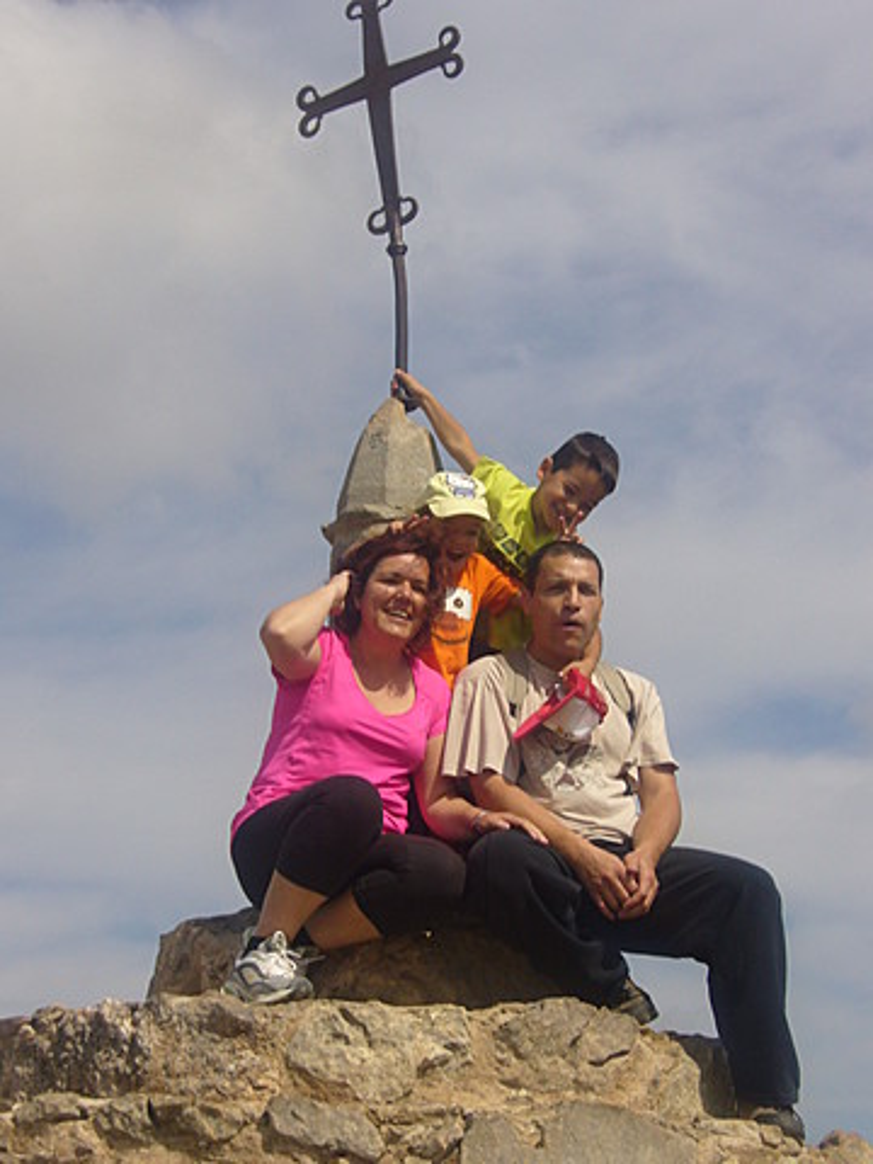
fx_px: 2656
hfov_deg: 18.7
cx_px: 436
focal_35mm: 79
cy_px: 582
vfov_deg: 24.7
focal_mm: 13
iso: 80
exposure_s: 1/400
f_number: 8.5
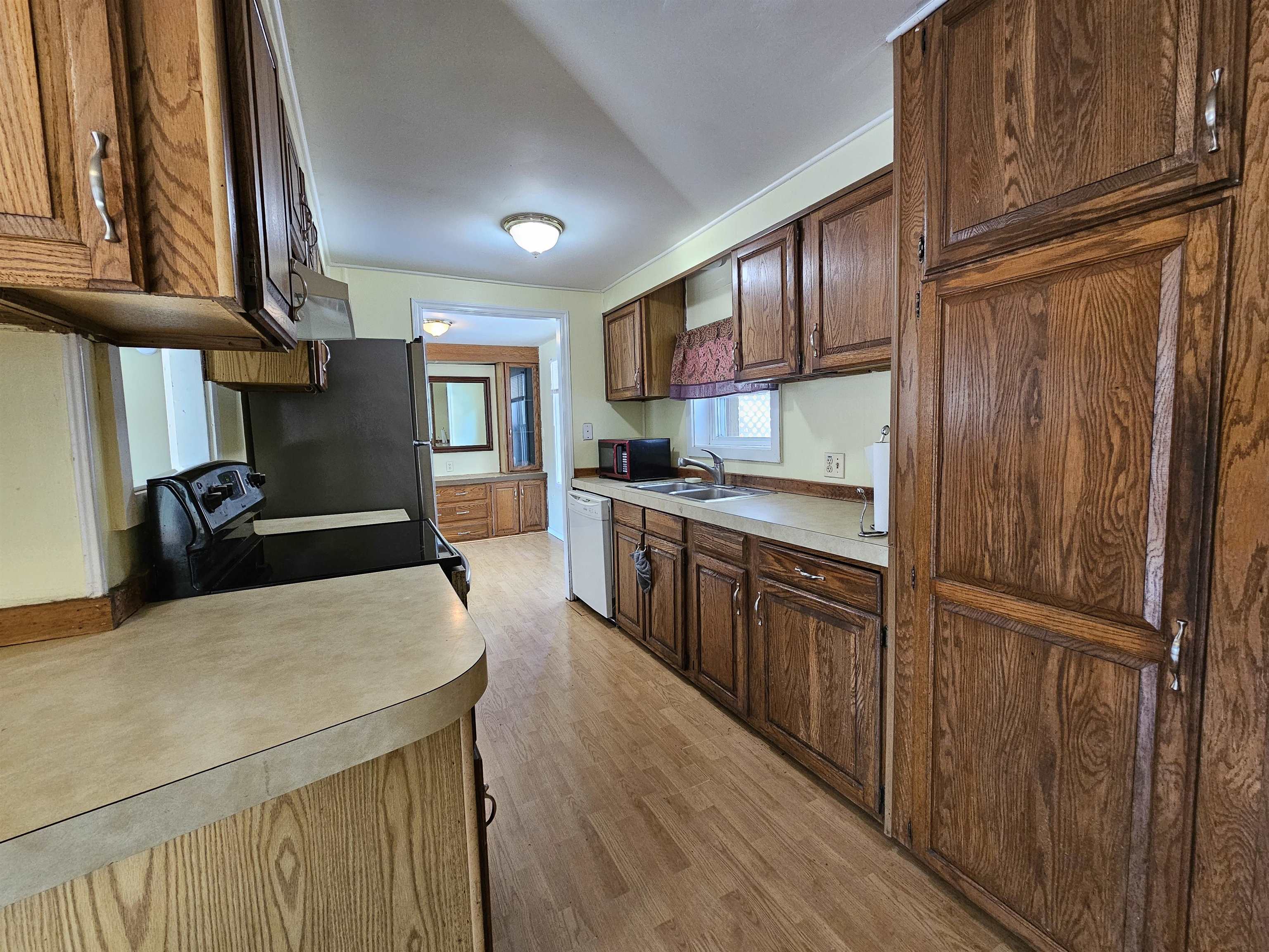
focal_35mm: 13
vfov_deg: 89.9
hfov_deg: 106.2
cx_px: 634
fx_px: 477
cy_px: 476
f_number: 2.2
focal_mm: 2.2
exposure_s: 1/40
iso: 320
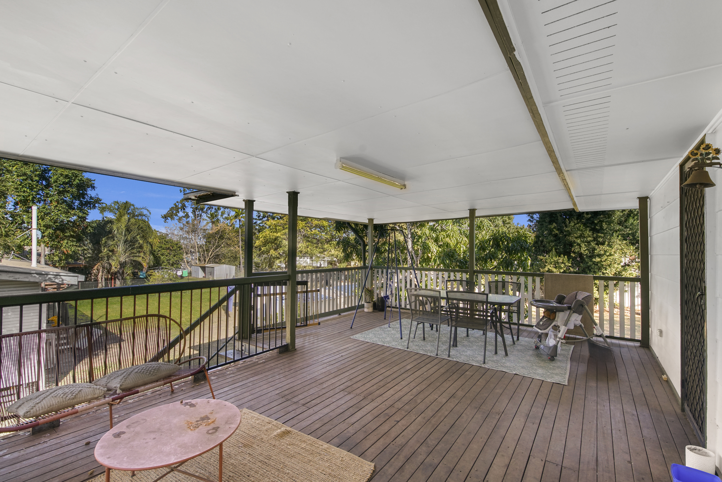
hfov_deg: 100.4
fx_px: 301
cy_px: 241
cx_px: 361
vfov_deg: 77.4
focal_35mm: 15
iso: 800
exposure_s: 1/2500
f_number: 8
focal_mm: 15
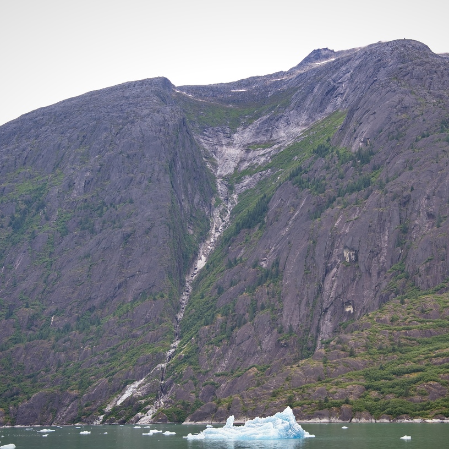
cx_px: 260
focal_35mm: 64
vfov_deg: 26.9
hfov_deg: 26.9
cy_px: 233
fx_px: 939
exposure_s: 1/100
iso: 100
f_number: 4.5
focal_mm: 48
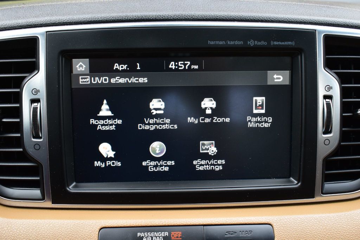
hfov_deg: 47.9
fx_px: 405
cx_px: 180
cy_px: 120
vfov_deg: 33.0
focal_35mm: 40
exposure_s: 1/20
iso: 400
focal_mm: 27
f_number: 6.3
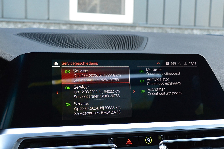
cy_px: 74
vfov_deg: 30.8
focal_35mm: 44
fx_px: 271
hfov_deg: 45.0
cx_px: 112
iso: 800
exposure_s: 1/60
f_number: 7.1
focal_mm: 29
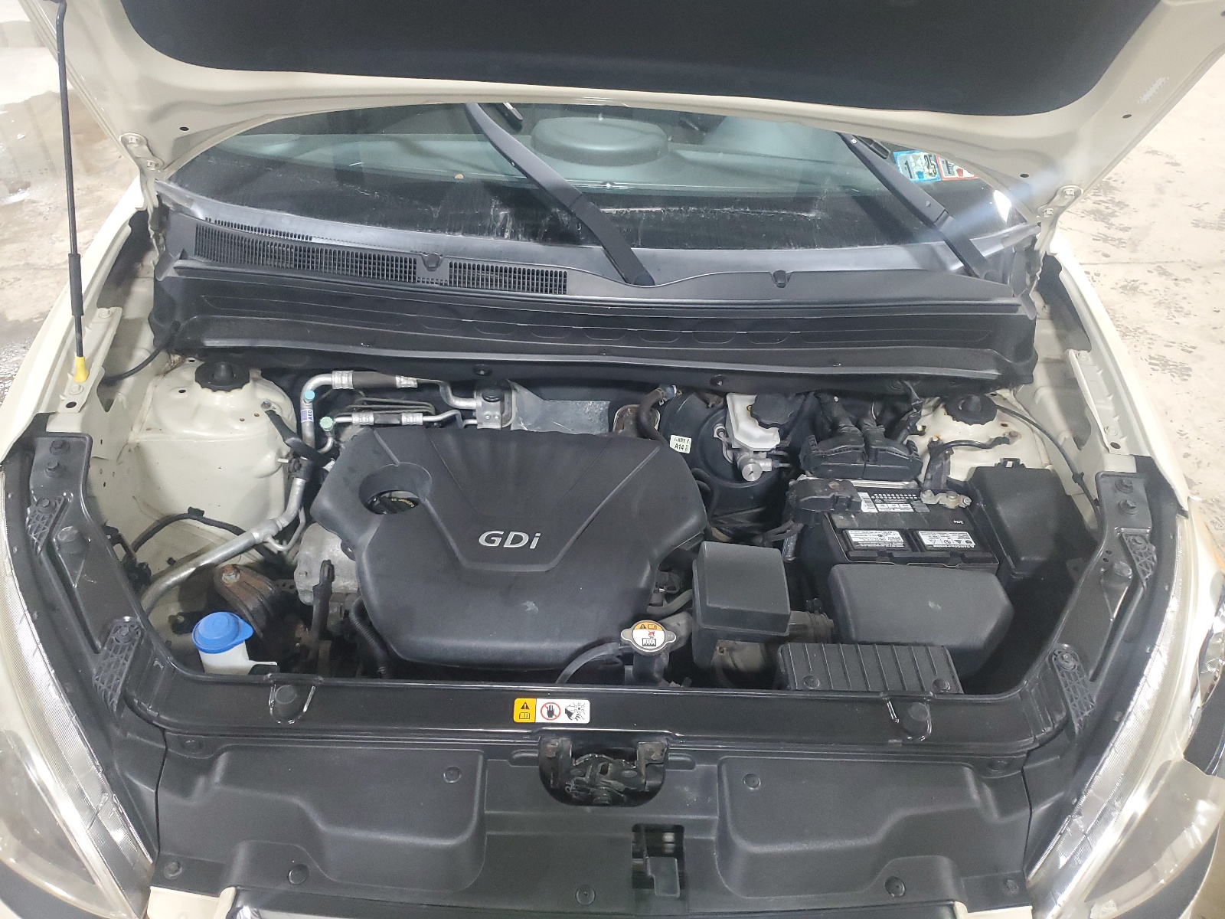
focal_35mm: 26
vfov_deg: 53.1
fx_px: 920
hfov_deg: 67.3
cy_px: 460
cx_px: 612
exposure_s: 1/24
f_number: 1.5
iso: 306
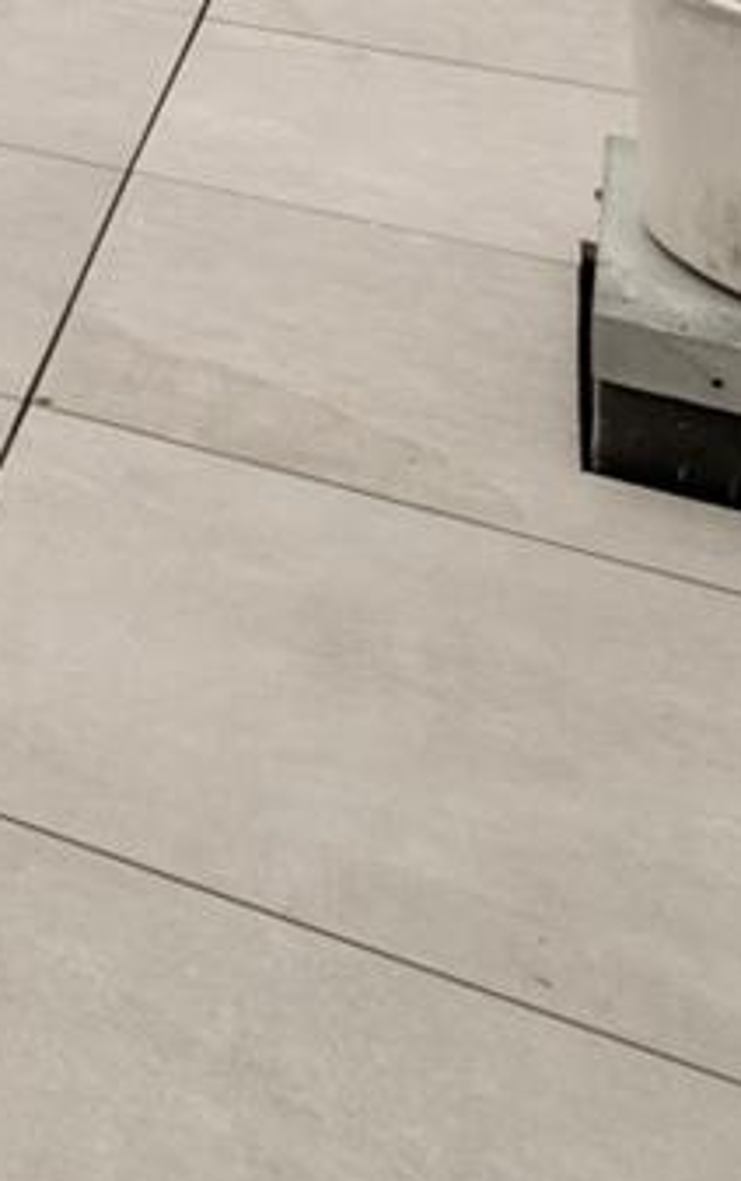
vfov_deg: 21.6
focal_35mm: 74
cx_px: -1307
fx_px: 2385
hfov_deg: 11.9
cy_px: -746
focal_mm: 12
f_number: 9
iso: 100
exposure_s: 1/100
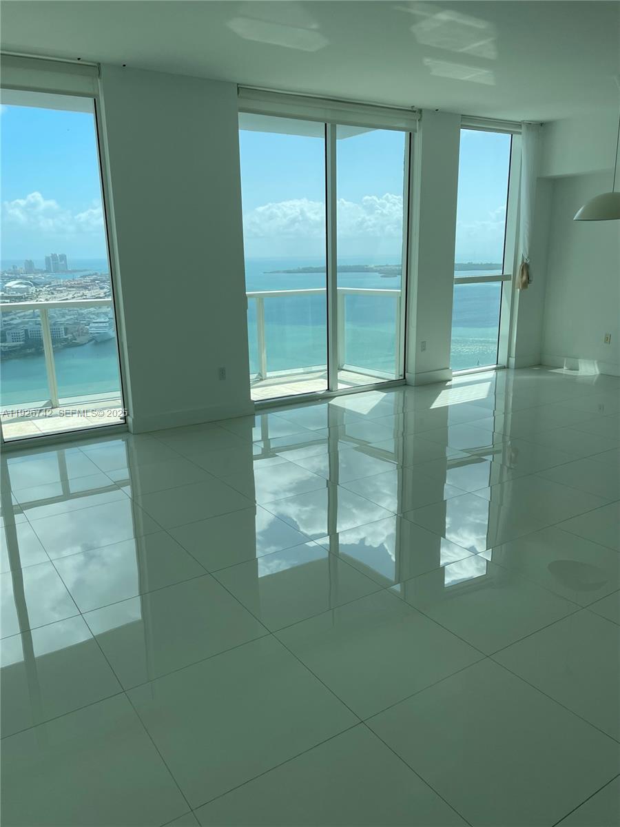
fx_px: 621
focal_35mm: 26
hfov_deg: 53.1
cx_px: 310
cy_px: 414
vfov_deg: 67.3
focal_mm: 4.2
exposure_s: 1/3401
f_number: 1.6
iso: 32
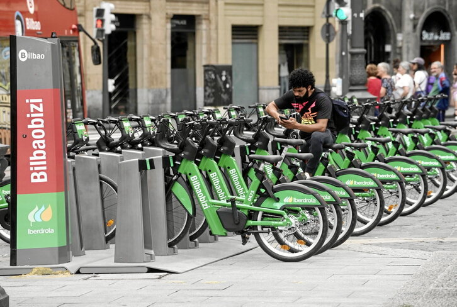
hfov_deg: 11.8
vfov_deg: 7.9
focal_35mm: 174
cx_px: 228
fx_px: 2214
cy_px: 154
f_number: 6.3
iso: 320
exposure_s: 1/400
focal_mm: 174
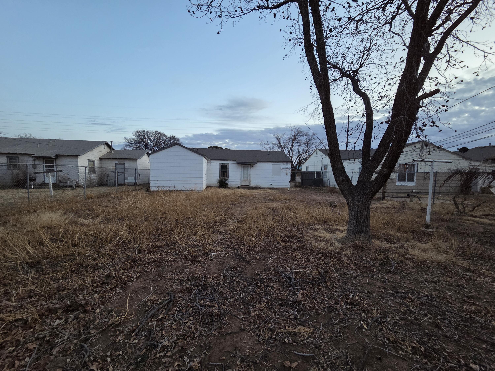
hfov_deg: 106.2
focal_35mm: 13
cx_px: 248
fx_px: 186
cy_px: 186
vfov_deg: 89.9
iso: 320
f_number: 2.2
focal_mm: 2.2
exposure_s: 1/60
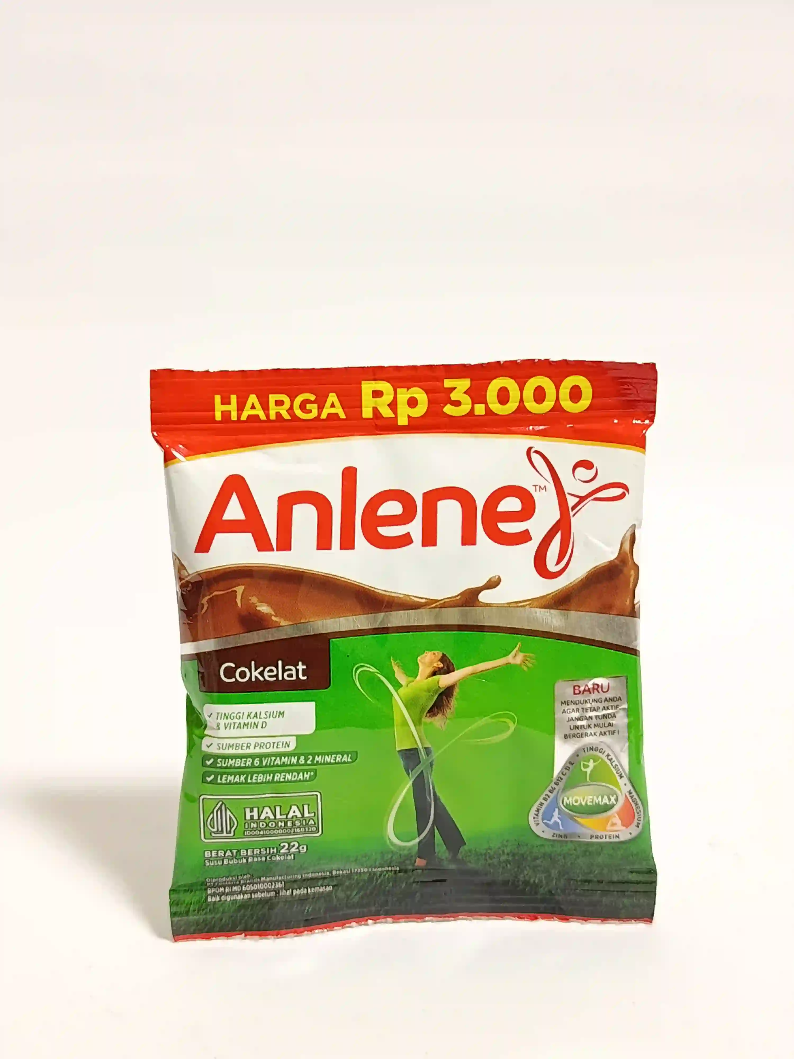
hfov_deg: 34.3
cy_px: 530
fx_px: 1284
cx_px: 397
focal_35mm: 42
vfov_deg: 44.8
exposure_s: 1/50
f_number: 1.7
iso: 842
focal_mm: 5.24
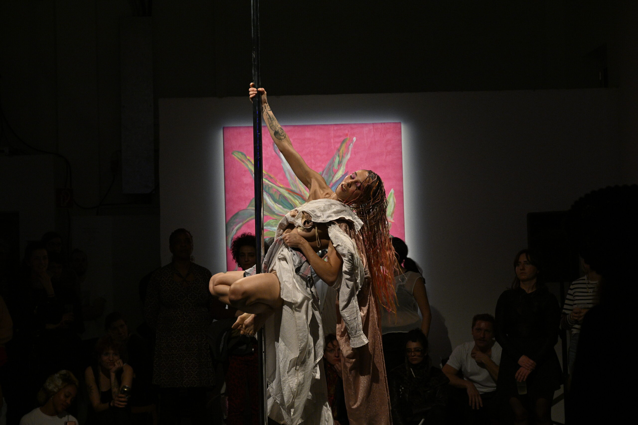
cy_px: 212
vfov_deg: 18.7
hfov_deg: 27.7
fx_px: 1294
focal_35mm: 73
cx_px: 319
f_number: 5.6
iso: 2500
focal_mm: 73
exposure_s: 1/500
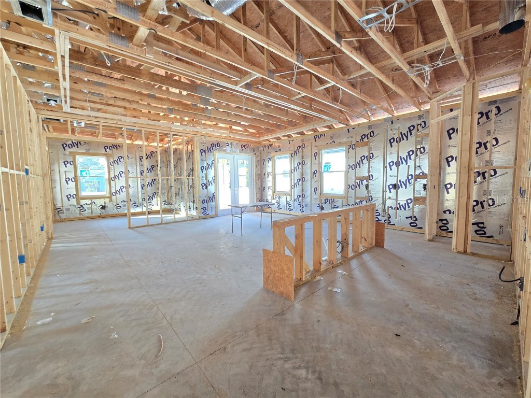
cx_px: 266
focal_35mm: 13
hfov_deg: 106.2
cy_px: 199
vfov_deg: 89.9
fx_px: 199
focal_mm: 2.2
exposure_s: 1/60
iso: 200
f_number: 2.2
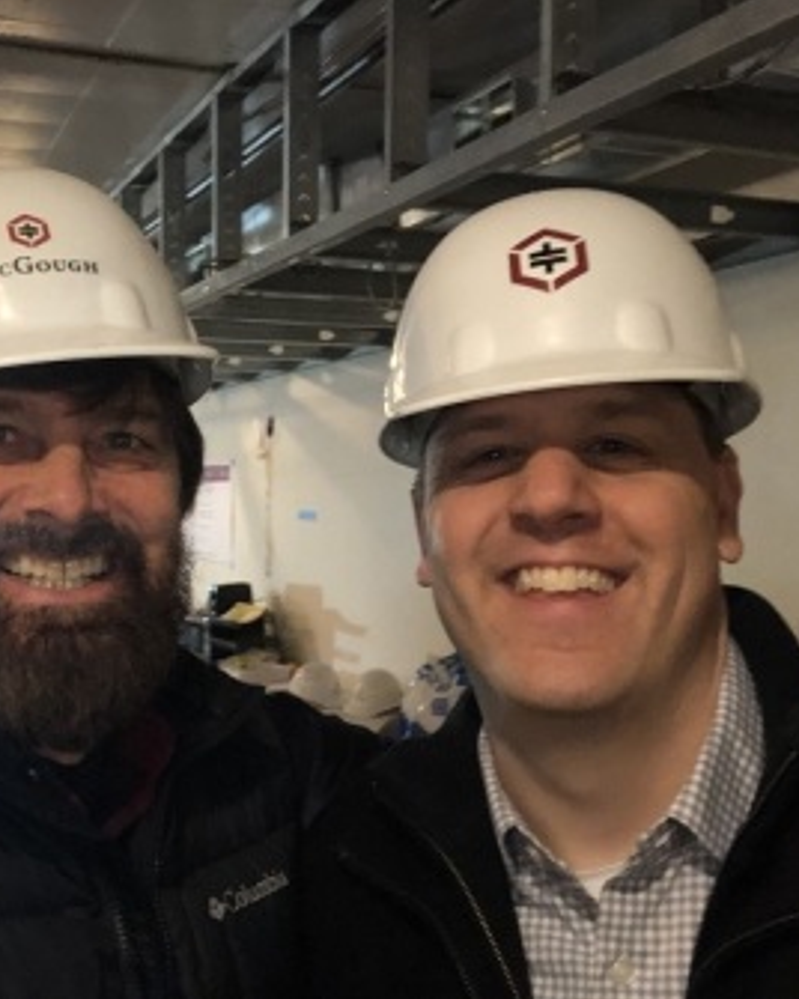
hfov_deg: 35.3
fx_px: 1241
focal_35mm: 42
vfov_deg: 43.8
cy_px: 498
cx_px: 268
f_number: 2.2
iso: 200
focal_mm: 2.87
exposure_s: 1/30
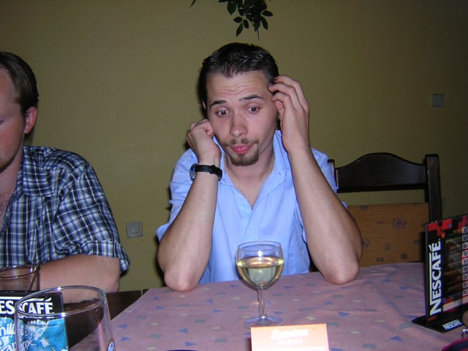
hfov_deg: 51.4
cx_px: 234
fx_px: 487
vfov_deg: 39.7
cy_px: 176
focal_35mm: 36
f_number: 2.6
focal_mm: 4.7
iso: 100
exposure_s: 1/60.1
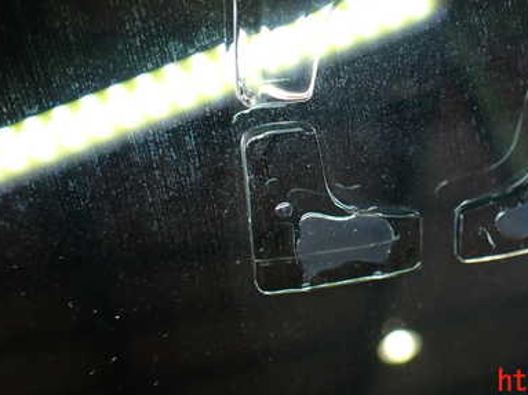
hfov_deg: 39.4
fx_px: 717
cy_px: 89
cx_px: 396
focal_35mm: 47
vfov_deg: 30.3
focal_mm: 5.4
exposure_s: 1/200
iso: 100
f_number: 2.3
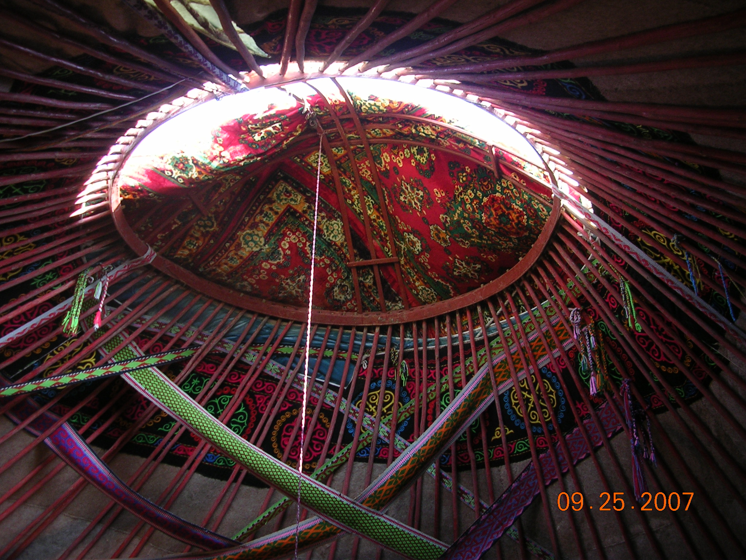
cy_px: 280
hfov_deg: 49.0
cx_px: 373
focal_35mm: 38
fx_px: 819
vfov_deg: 37.7
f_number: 2.8
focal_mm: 5.8
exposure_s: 1/34.3
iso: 50
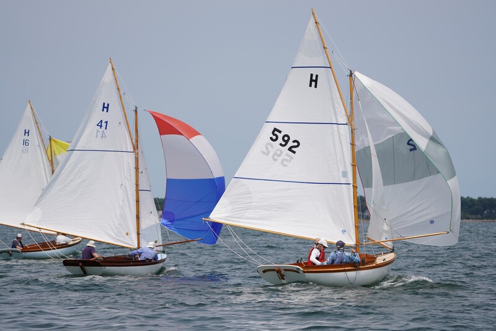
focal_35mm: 225
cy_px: 166
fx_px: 3099
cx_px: 248
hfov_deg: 9.2
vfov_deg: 6.1
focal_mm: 150
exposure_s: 1/1250
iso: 100
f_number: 5
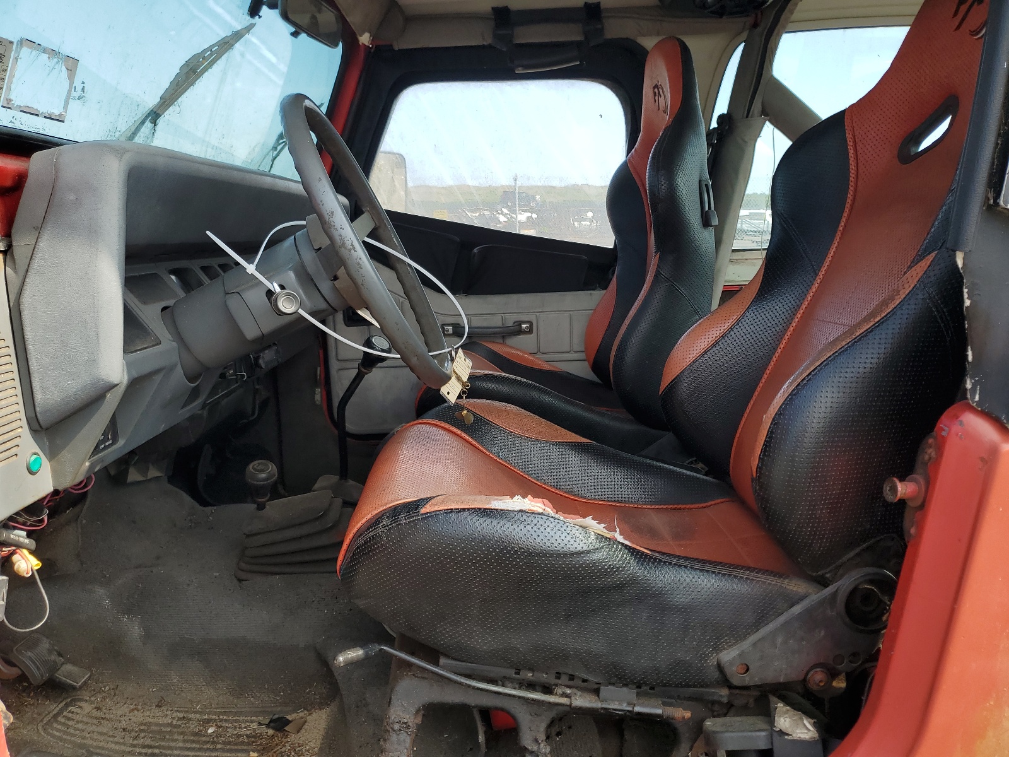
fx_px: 758
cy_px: 378
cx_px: 504
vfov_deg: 53.1
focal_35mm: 26
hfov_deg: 67.3
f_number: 1.5
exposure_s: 1/1000
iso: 50
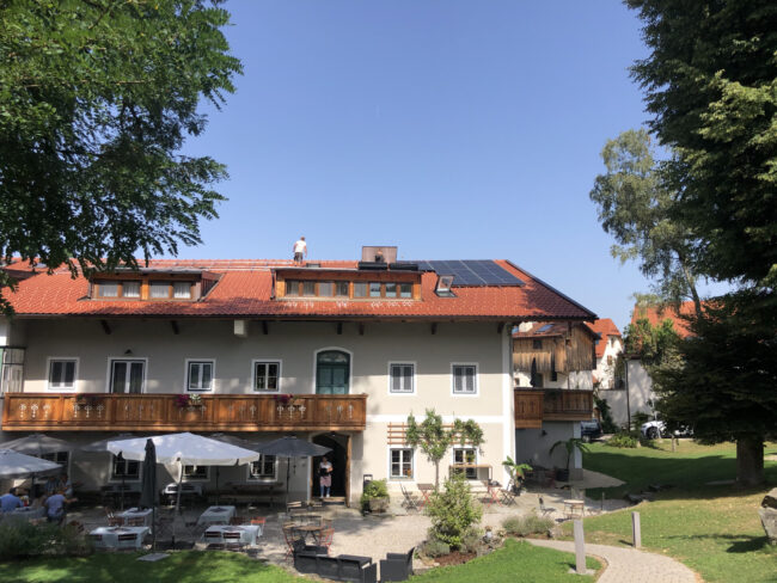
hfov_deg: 63.4
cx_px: 388
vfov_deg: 49.8
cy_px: 292
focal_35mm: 28
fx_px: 629
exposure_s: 1/1548
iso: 20
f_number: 1.8
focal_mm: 4
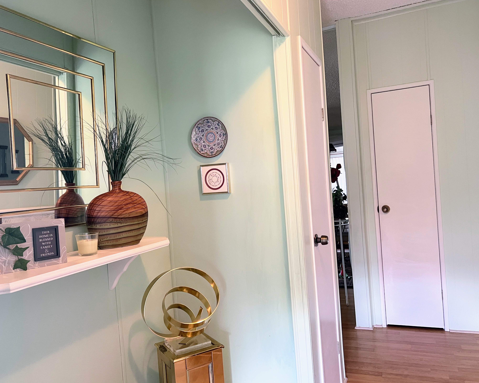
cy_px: 190
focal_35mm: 28
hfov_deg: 62.2
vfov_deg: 51.5
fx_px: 397
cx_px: 243
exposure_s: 1/60
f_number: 1.5
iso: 250
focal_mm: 5.7
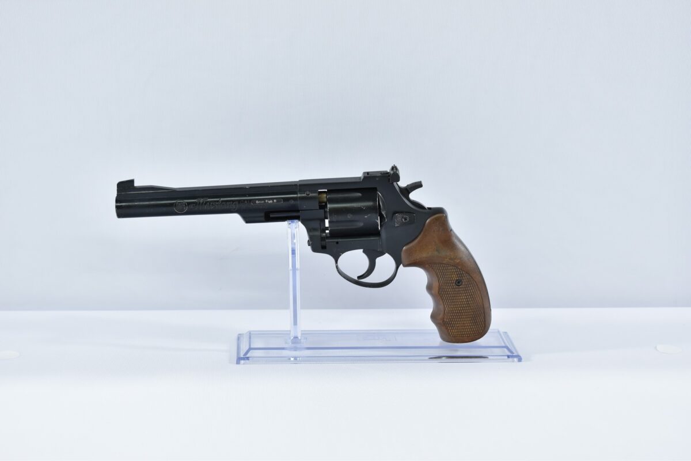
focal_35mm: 75
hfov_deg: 27.0
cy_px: 230
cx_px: 346
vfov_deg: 18.2
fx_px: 1439
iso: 640
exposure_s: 1/20
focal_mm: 50
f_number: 5.6
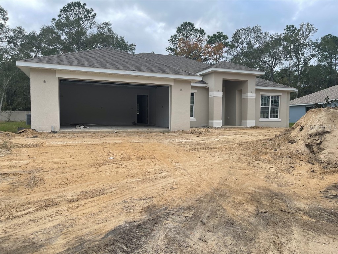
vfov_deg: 53.1
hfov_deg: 67.3
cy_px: 127
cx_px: 169
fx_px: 254
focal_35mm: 26
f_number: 1.6
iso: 32
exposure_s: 1/867
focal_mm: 5.1
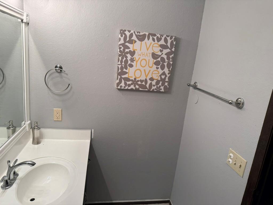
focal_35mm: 24
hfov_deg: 71.6
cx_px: 136
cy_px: 102
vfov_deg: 56.8
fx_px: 189
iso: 160
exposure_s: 1/120
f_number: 1.78
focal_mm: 6.76
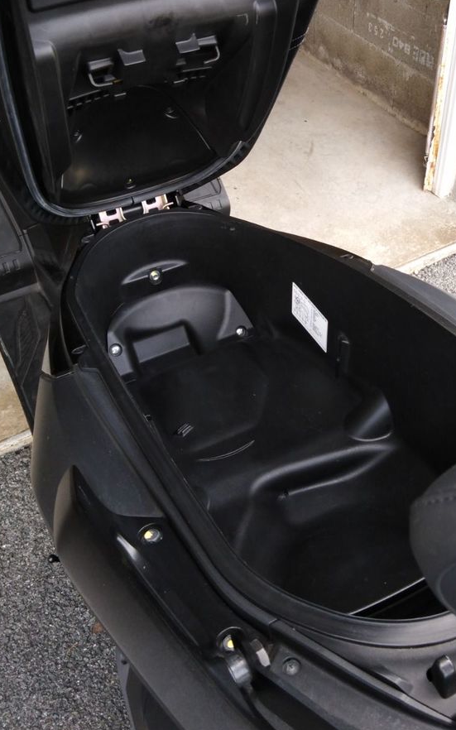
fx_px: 796
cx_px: 309
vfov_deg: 48.7
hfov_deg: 31.7
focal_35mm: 40
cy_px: 262
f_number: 2.2
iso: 178
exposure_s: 1/100
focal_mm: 3.46
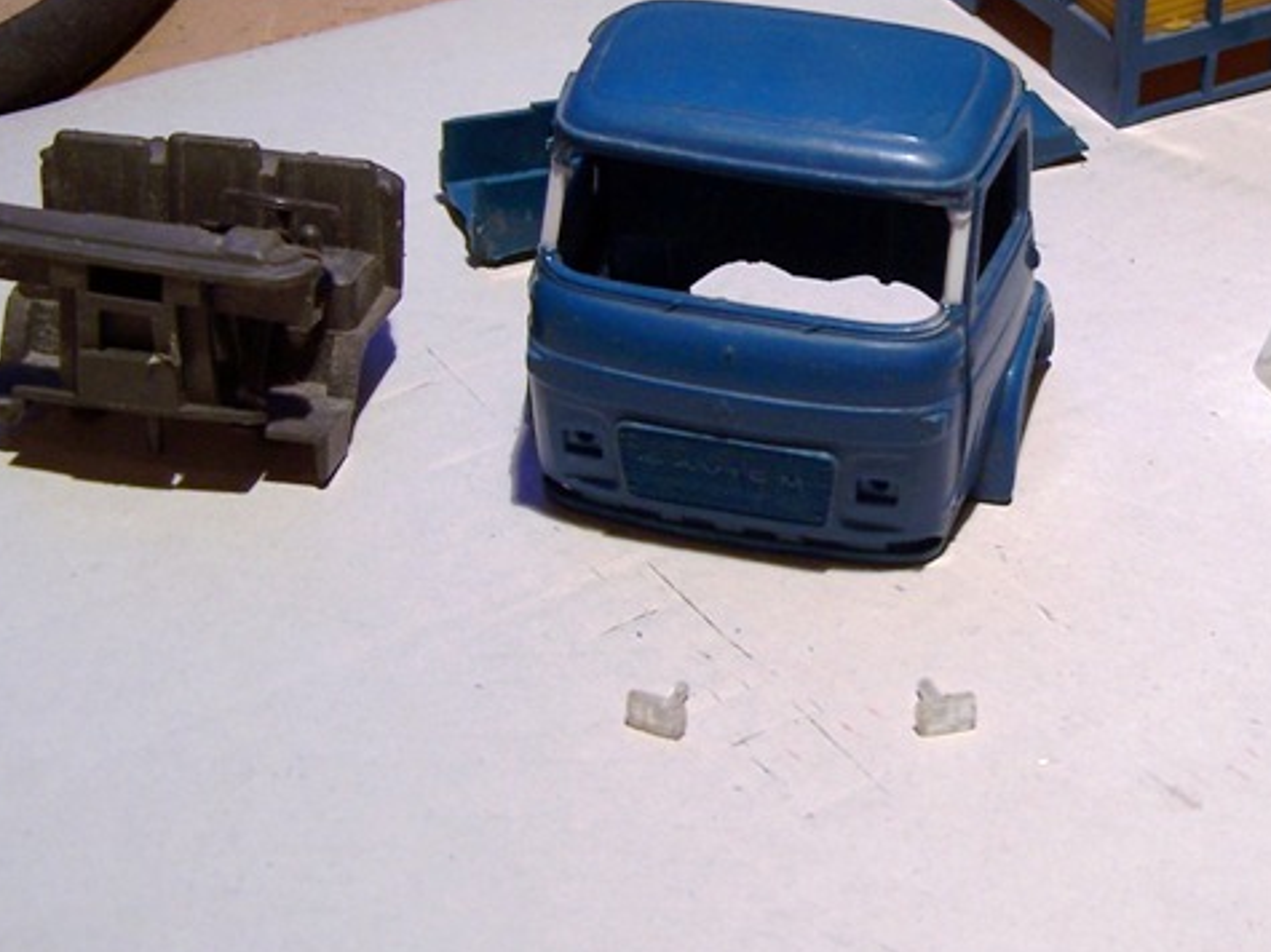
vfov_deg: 22.8
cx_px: 1028
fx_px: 2349
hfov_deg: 29.5
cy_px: 291
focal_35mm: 64
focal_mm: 6.3
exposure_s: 1/30
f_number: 2.8
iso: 80
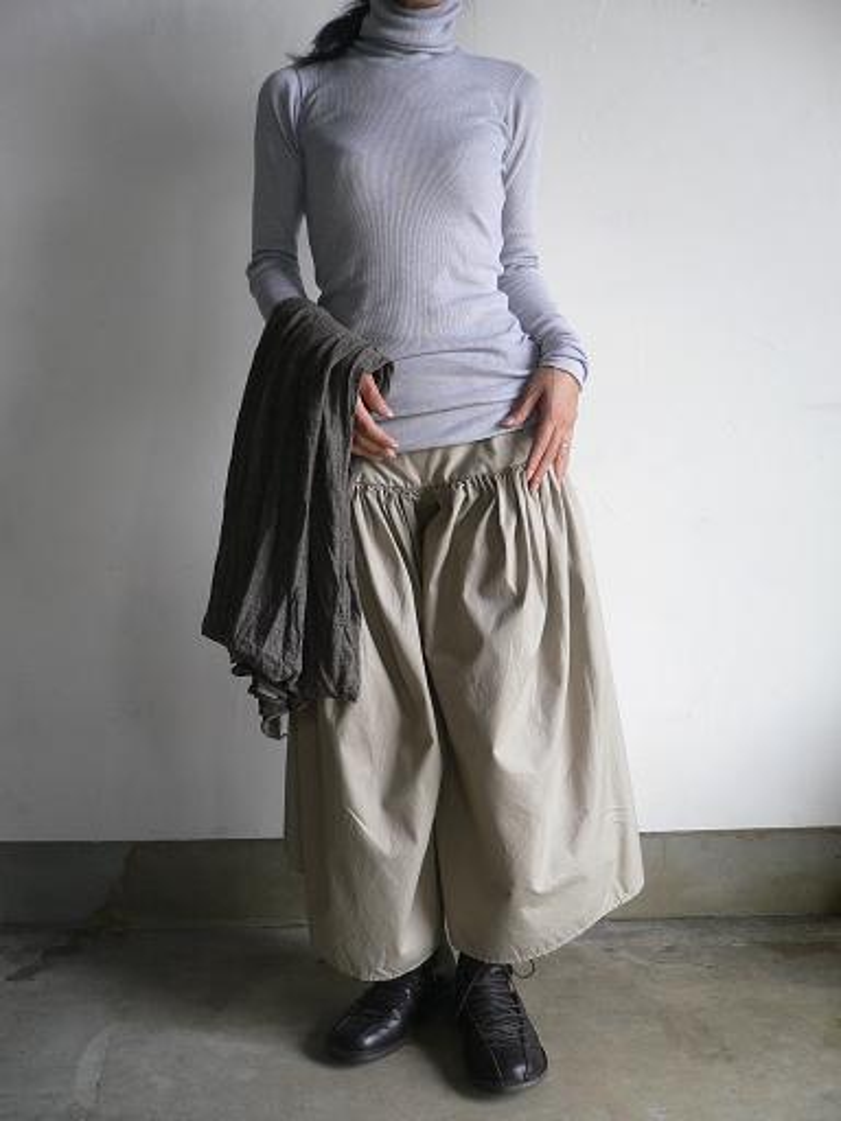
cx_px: 420
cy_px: 560
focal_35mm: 35
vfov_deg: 52.6
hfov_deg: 40.7
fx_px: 1134
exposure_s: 1/40
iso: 100
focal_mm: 5.8
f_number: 2.8
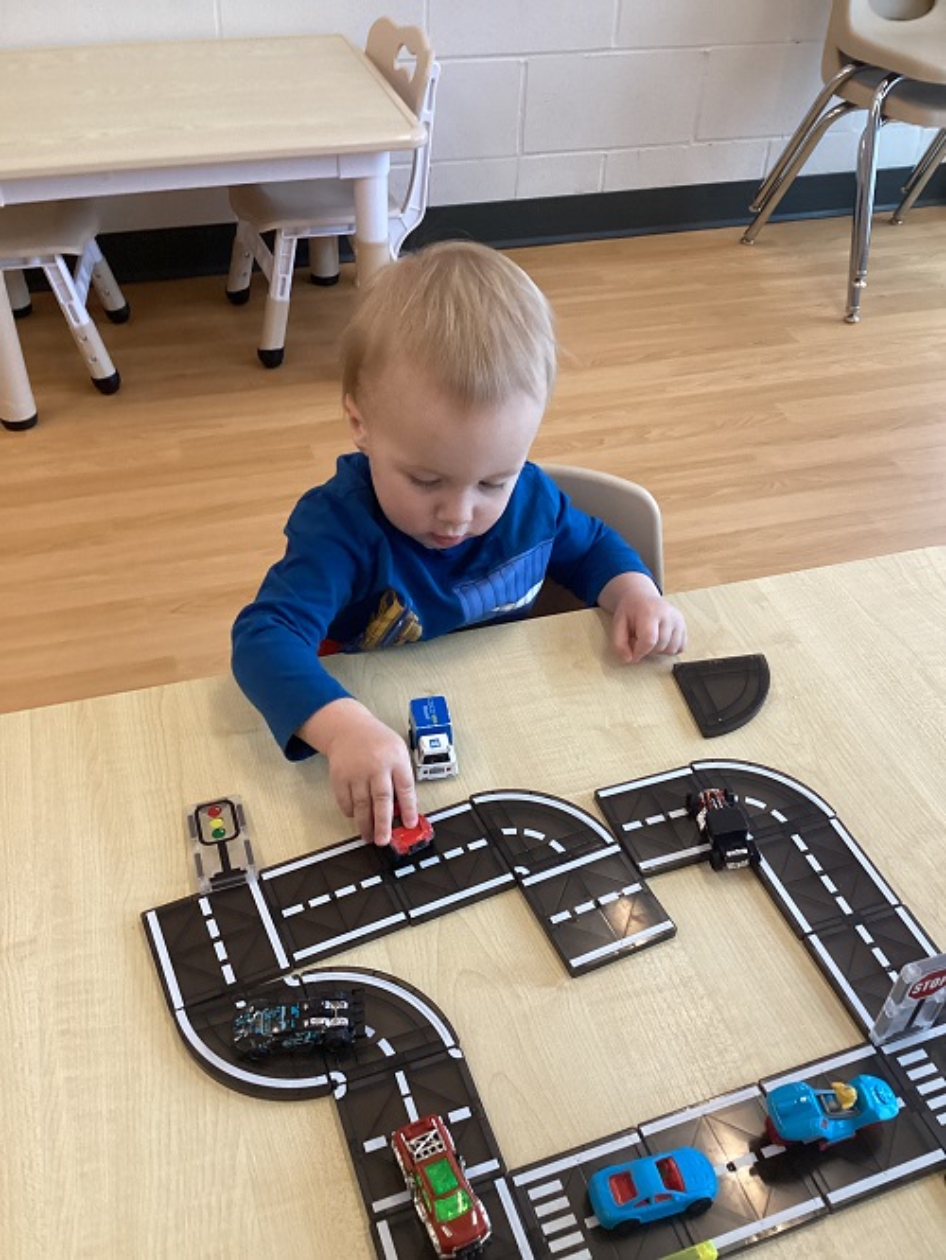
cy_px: 630
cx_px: 473
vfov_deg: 58.3
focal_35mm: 31
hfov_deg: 45.5
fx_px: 1129
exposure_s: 1/60
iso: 320
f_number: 2.4
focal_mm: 3.3
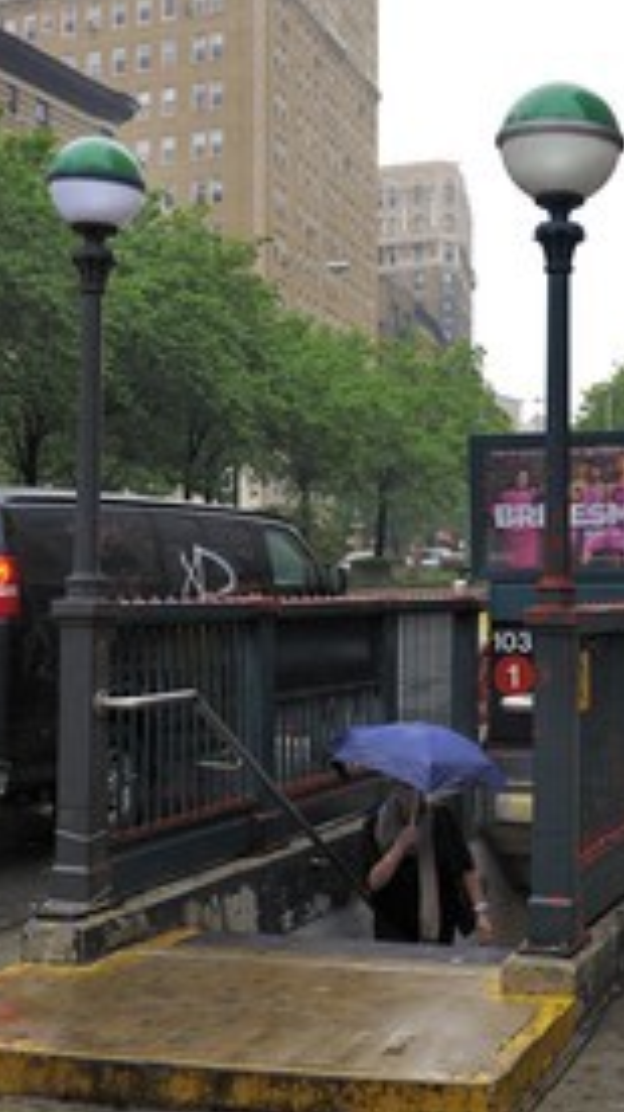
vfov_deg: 40.6
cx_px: 552
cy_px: 552
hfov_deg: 22.9
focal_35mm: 51
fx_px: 1502
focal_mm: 32
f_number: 6.3
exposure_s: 1/200
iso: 800
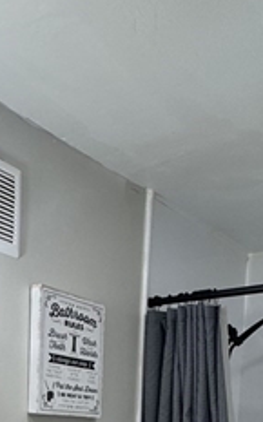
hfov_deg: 26.2
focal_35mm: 49
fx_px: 564
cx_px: 147
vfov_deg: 34.6
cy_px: 480
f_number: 2.2
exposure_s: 1/120
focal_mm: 2.22
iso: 100
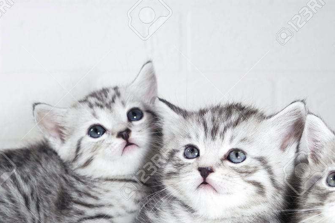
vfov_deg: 18.3
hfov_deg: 27.2
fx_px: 688
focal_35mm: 74
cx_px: 224
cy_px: 156
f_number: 3.5
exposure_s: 1/100
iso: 160
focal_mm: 17
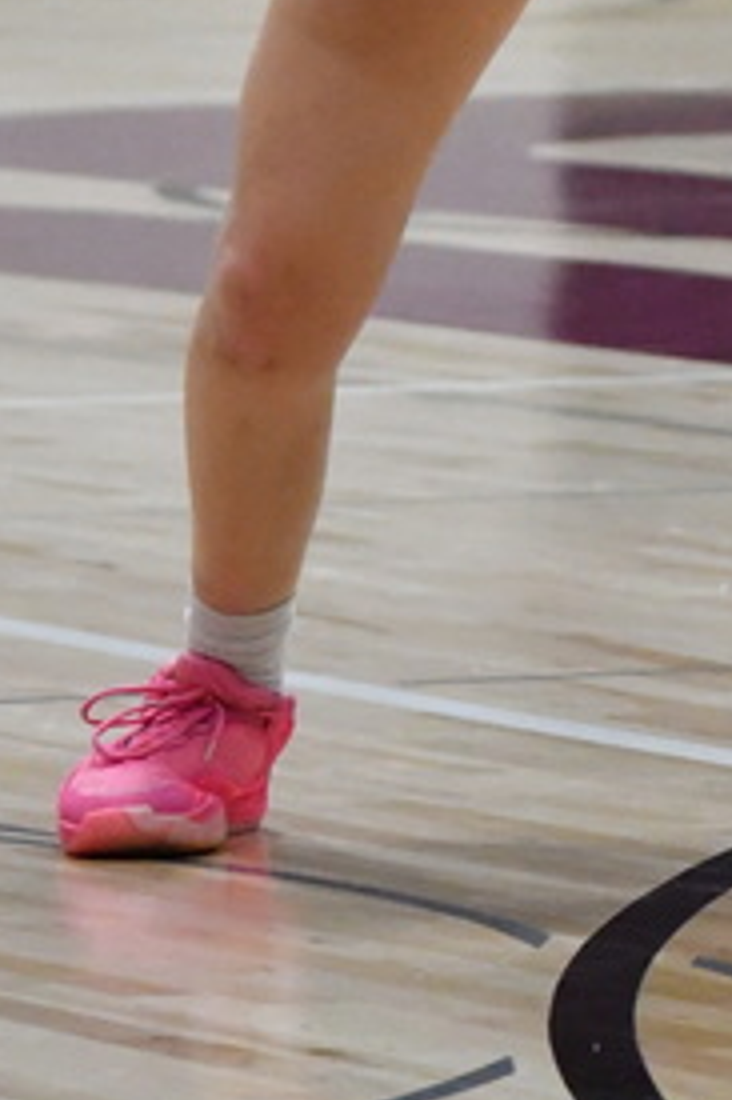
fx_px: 15696
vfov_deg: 4.0
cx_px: 418
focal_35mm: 514
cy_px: -504
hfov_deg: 2.7
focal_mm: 92
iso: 8000
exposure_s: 1/500
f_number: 4.8
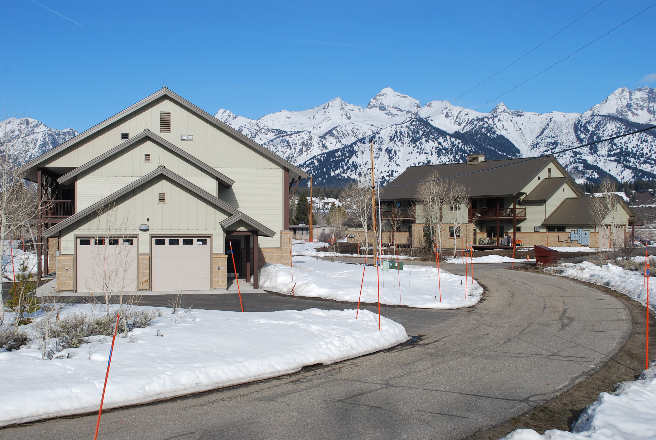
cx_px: 328
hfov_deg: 49.5
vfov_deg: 34.4
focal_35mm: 39
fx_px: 712
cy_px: 220
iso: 100
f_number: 9
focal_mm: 26
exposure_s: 1/320
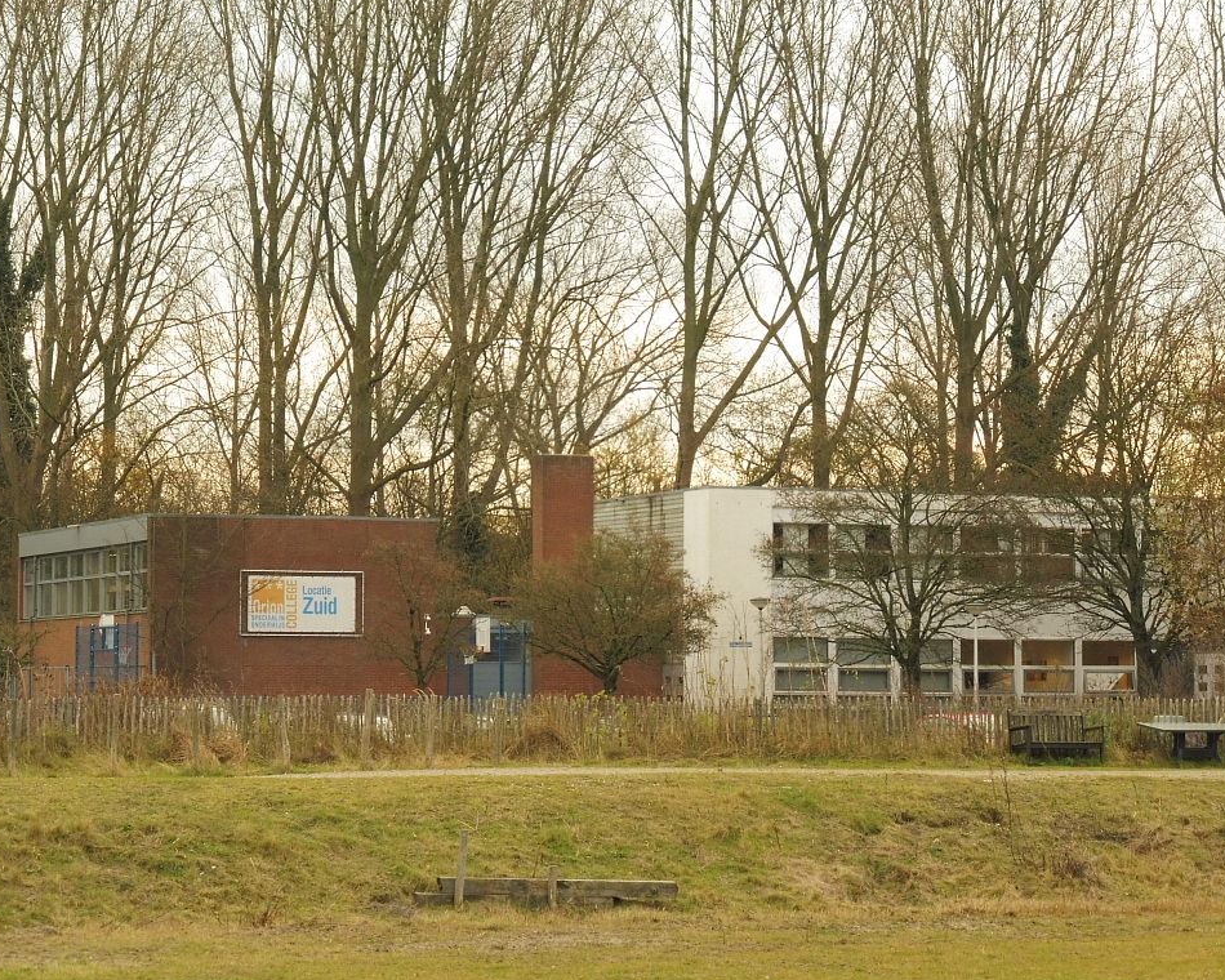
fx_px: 4387
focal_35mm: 121
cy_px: 489
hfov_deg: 15.9
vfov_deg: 12.7
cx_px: 602
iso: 160
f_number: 5.3
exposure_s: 1/60
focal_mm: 20.6
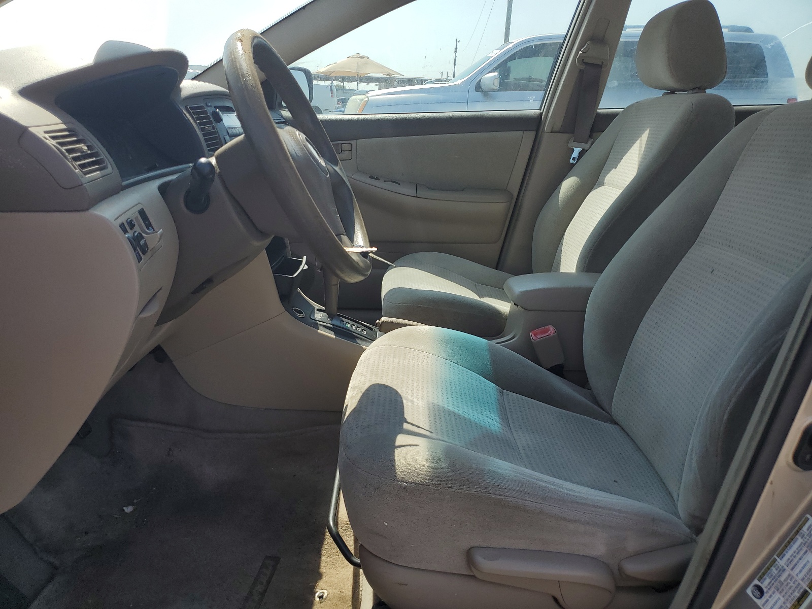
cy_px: 304
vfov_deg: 53.1
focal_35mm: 26
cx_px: 406
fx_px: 610
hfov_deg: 67.3
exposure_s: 1/2000
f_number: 1.5
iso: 50
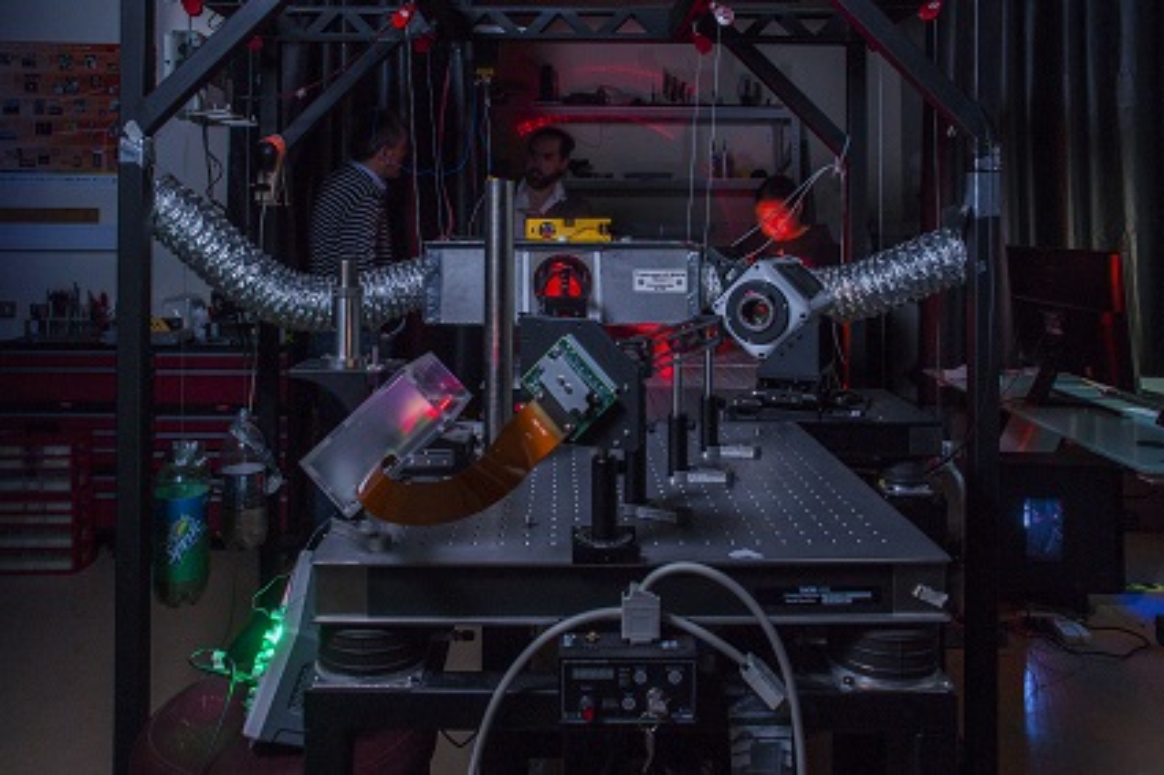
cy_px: 388
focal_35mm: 30
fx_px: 970
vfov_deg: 43.6
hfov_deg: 61.9
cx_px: 582
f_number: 5.6
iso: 400
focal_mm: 20
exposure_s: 5
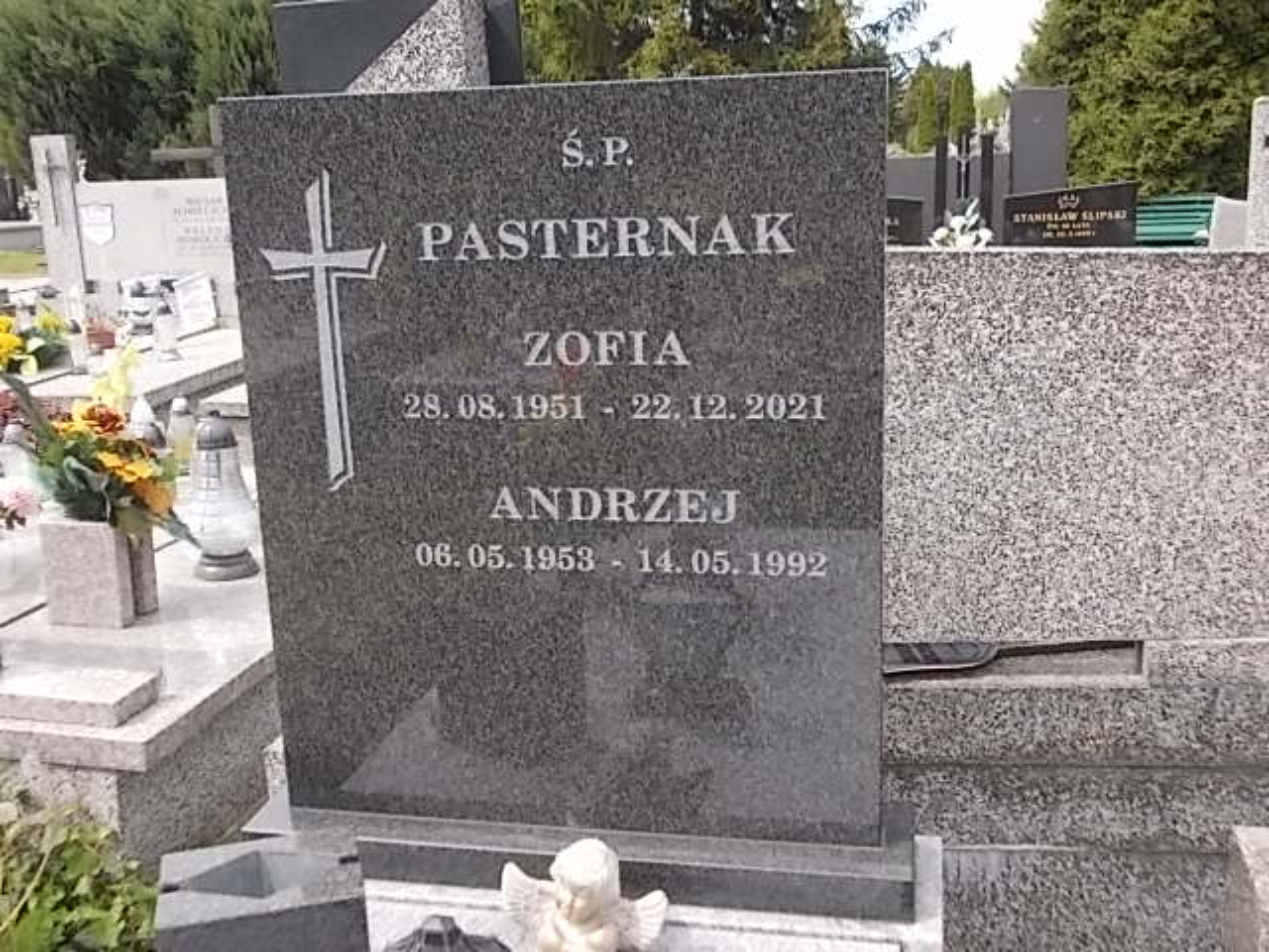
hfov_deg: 49.0
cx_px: 634
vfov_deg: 37.7
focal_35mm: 38
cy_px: 476
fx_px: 1393
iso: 80
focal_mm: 5.3
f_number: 3.1
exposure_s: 1/320
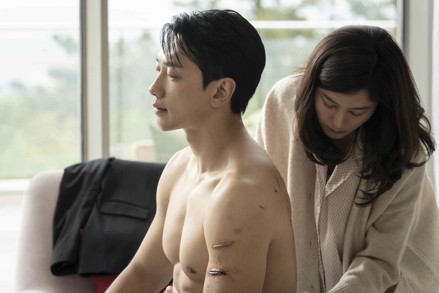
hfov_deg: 13.7
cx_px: 220
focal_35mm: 150
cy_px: 146
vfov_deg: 9.1
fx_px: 1829
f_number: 7.1
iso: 500
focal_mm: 150
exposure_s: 1/100
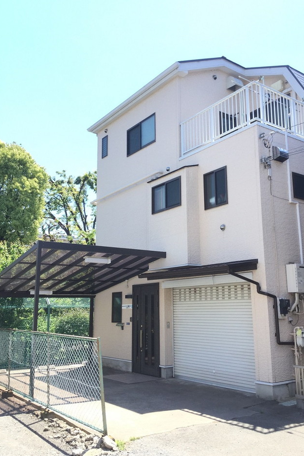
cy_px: 226
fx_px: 418
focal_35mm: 33
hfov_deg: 39.9
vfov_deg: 57.2
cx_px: 170
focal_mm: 3.3
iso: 25
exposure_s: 1/370
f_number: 2.4
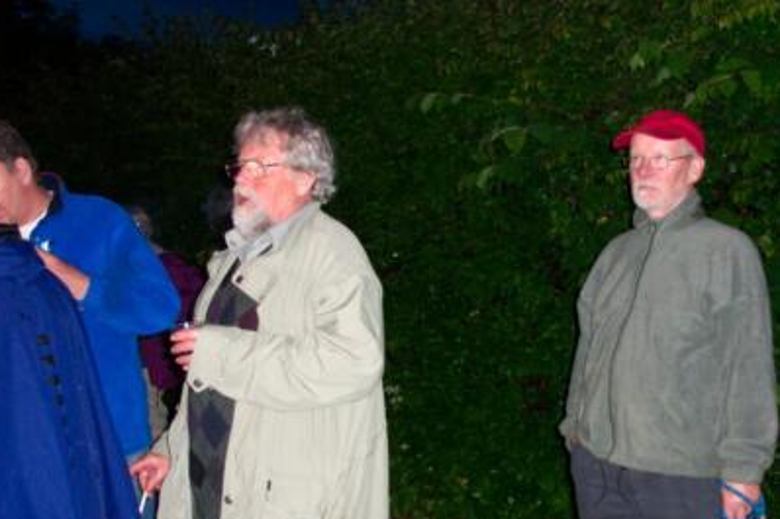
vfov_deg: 30.4
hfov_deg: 44.3
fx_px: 953
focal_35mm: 44
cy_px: 310
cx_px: 464
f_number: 2.8
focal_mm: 7.5
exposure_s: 1/30
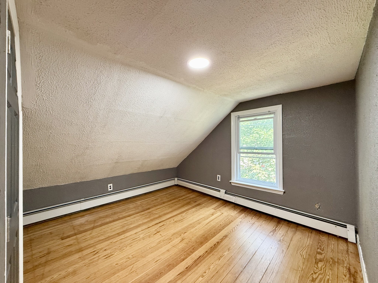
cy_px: 142
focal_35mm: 14
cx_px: 189
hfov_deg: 102.1
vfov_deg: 85.7
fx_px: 153
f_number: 2.2
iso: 320
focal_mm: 2.22
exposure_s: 1/99
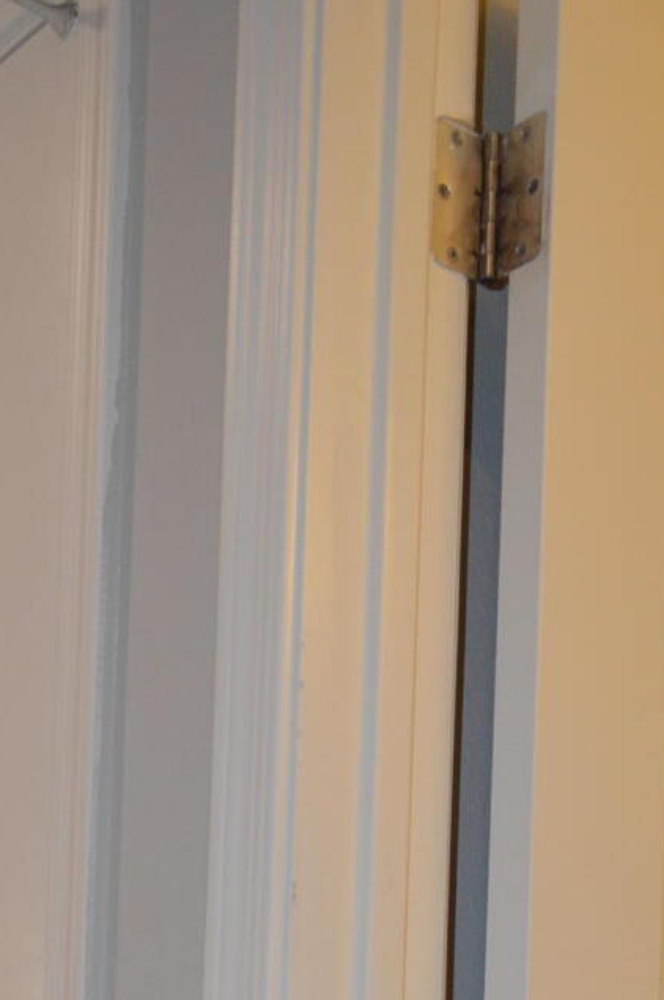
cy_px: 1520
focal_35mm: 85
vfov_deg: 20.4
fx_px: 2357
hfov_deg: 15.9
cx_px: 144
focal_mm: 18
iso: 400
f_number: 4
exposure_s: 1/100
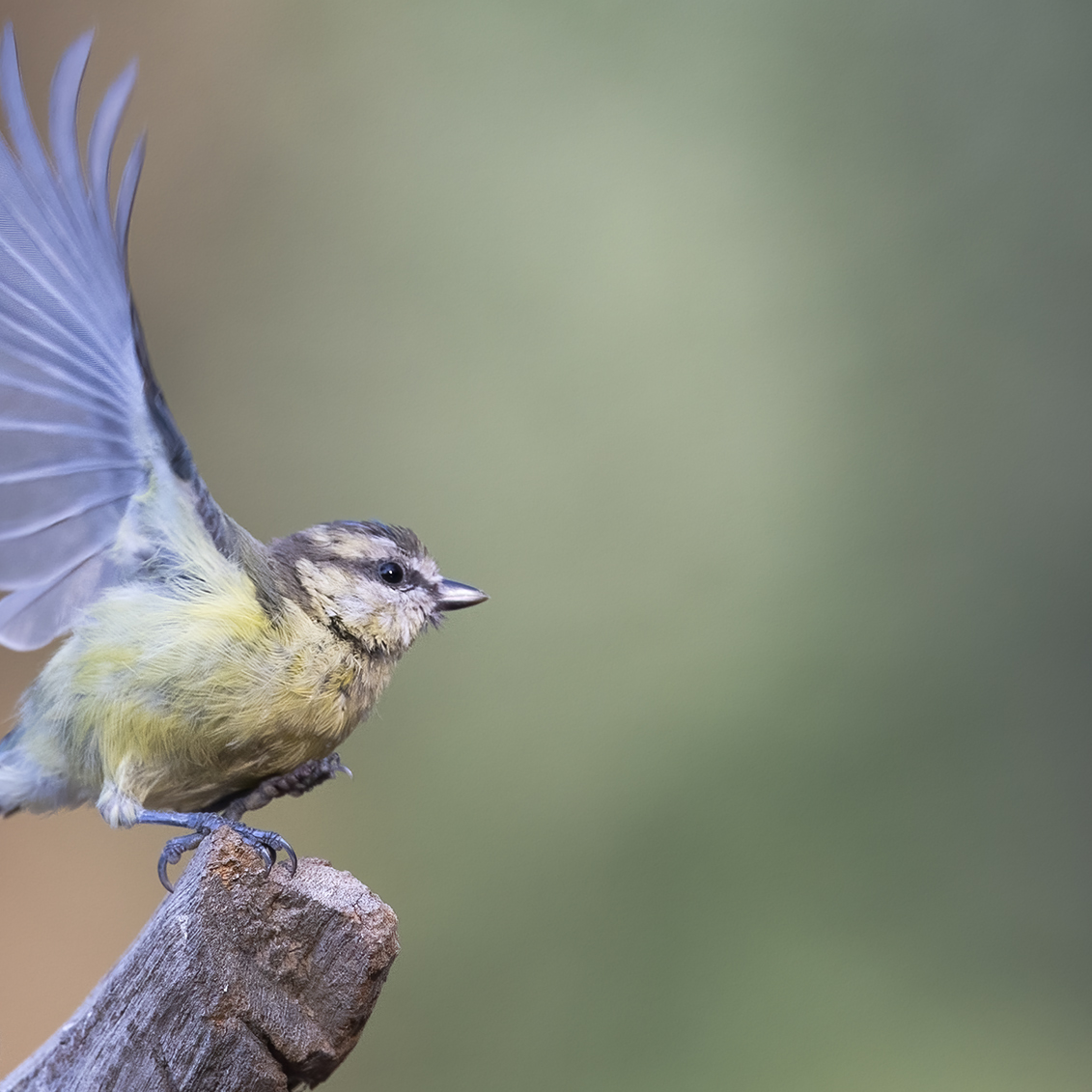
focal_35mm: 1082
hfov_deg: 1.6
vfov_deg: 1.6
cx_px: 355
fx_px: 38617
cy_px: 660
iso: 2000
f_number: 5.6
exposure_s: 1/1600
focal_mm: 600
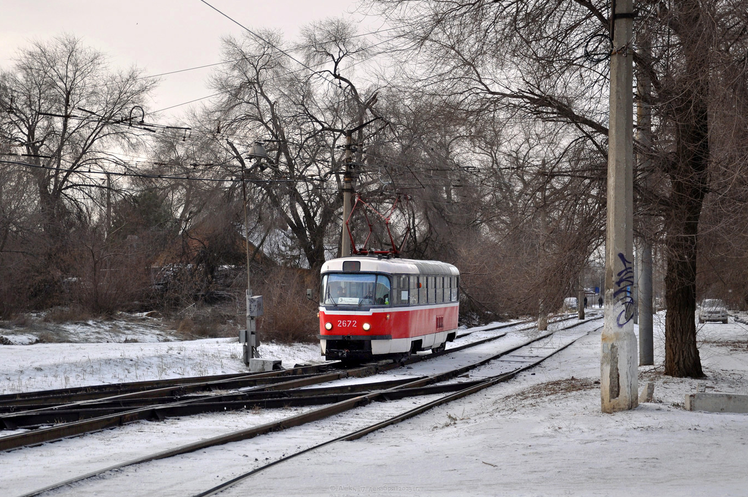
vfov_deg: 19.6
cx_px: 375
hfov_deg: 29.1
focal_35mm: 70
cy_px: 254
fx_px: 1443
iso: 200
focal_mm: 45
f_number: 4.8
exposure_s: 1/640
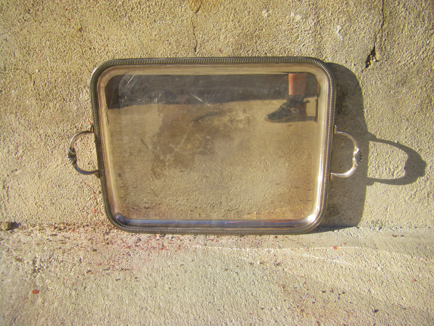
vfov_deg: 37.7
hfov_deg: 49.0
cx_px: 217
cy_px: 163
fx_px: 476
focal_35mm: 38
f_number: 7
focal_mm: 6.3
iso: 64
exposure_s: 1/160
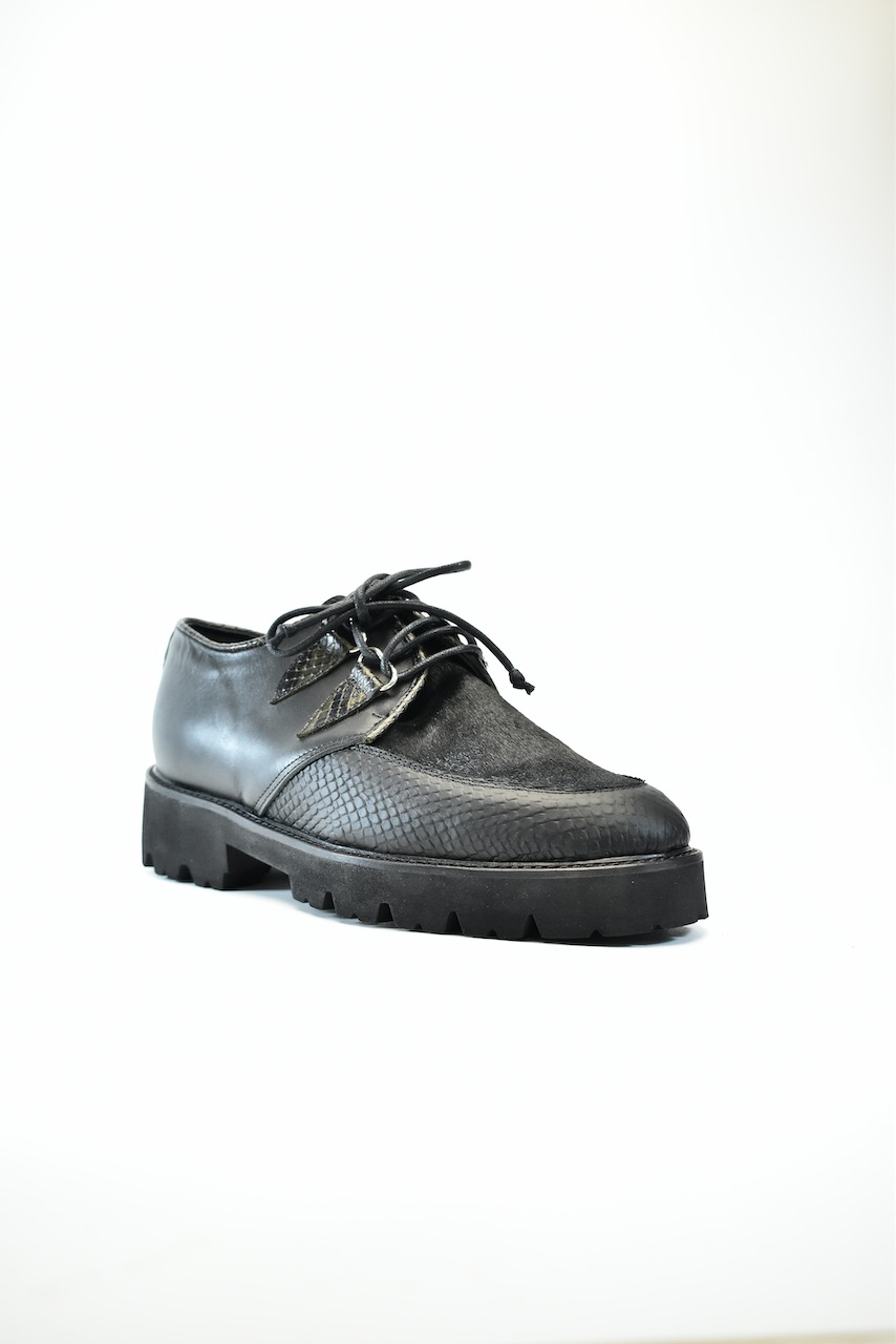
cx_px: 448
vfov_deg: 46.4
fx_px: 1567
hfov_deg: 31.9
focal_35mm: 42
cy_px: 672
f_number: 5.6
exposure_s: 1/400
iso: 1600
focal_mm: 28
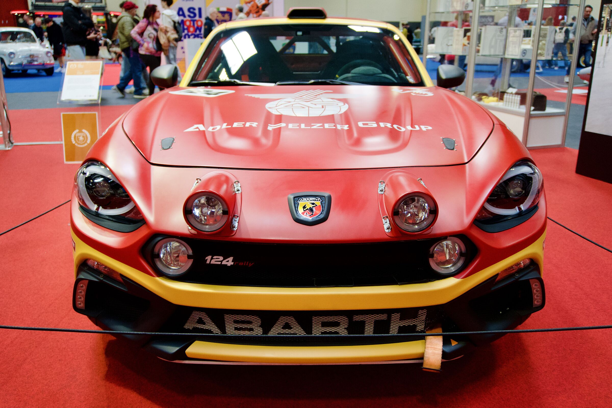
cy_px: 204
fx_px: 510
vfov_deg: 43.6
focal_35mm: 30
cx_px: 306
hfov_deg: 61.9
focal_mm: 20
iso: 1250
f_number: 4
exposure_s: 1/160
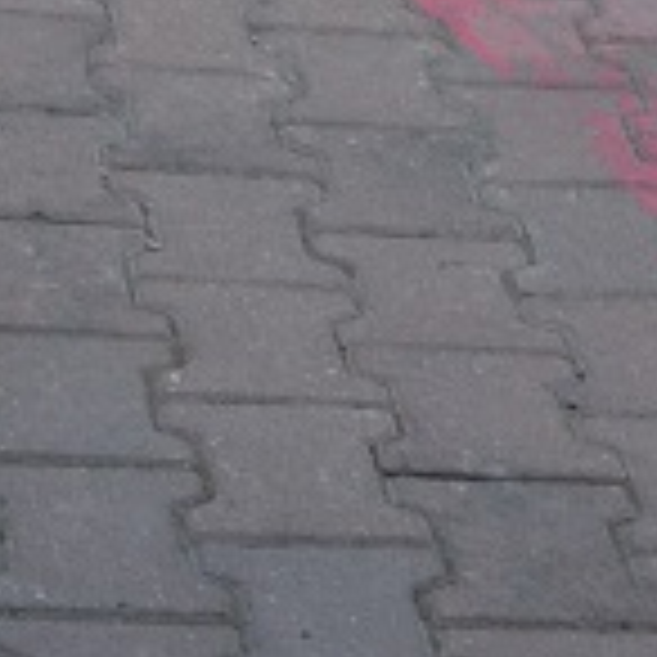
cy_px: -1186
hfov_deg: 7.0
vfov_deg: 6.6
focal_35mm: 246
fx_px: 5282
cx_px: -378
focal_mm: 22
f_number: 6.3
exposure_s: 1/160
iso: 100
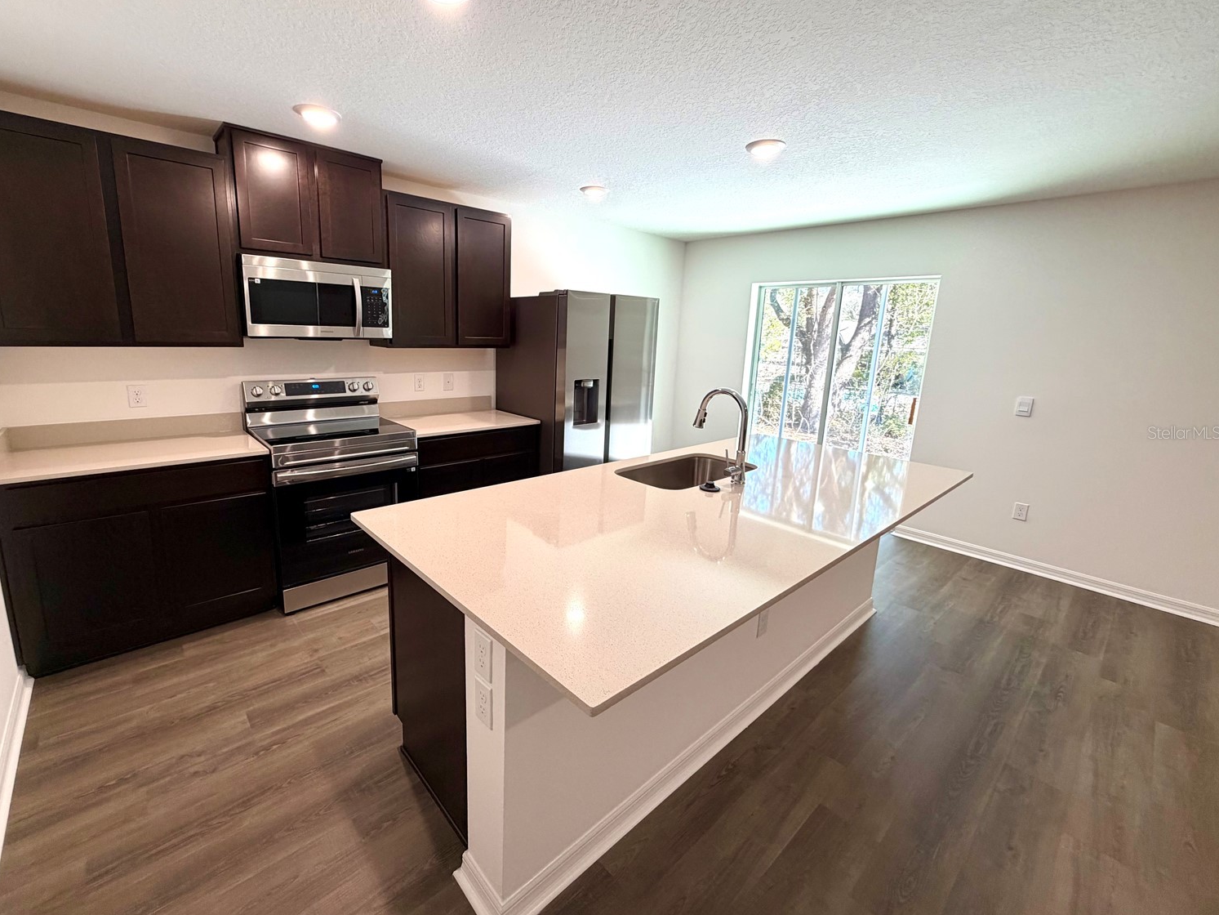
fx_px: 528
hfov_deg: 98.0
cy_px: 432
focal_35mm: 15
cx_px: 572
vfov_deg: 81.7
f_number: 2.2
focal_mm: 2.22
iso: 160
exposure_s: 1/120
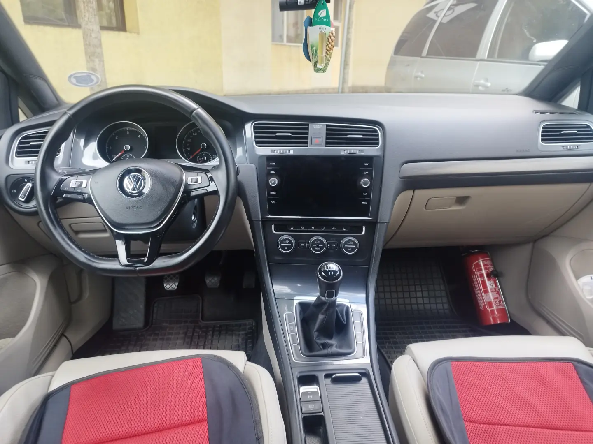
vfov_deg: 56.8
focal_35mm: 24
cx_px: 296
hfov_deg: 71.6
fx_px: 411
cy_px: 222
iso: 90
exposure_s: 1/50
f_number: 1.89
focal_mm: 5.89
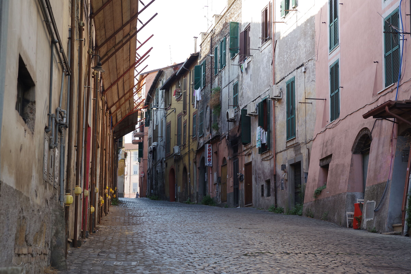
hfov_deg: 30.9
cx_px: 206
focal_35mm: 65
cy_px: 137
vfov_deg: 20.9
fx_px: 742
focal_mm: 65
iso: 200
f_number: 8
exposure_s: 1/30
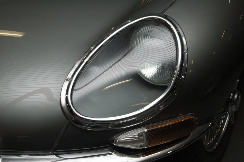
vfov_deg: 23.4
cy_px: 81
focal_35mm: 58
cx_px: 120
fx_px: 393
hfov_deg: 34.5
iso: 200
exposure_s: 1/60
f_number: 4.8
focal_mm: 38
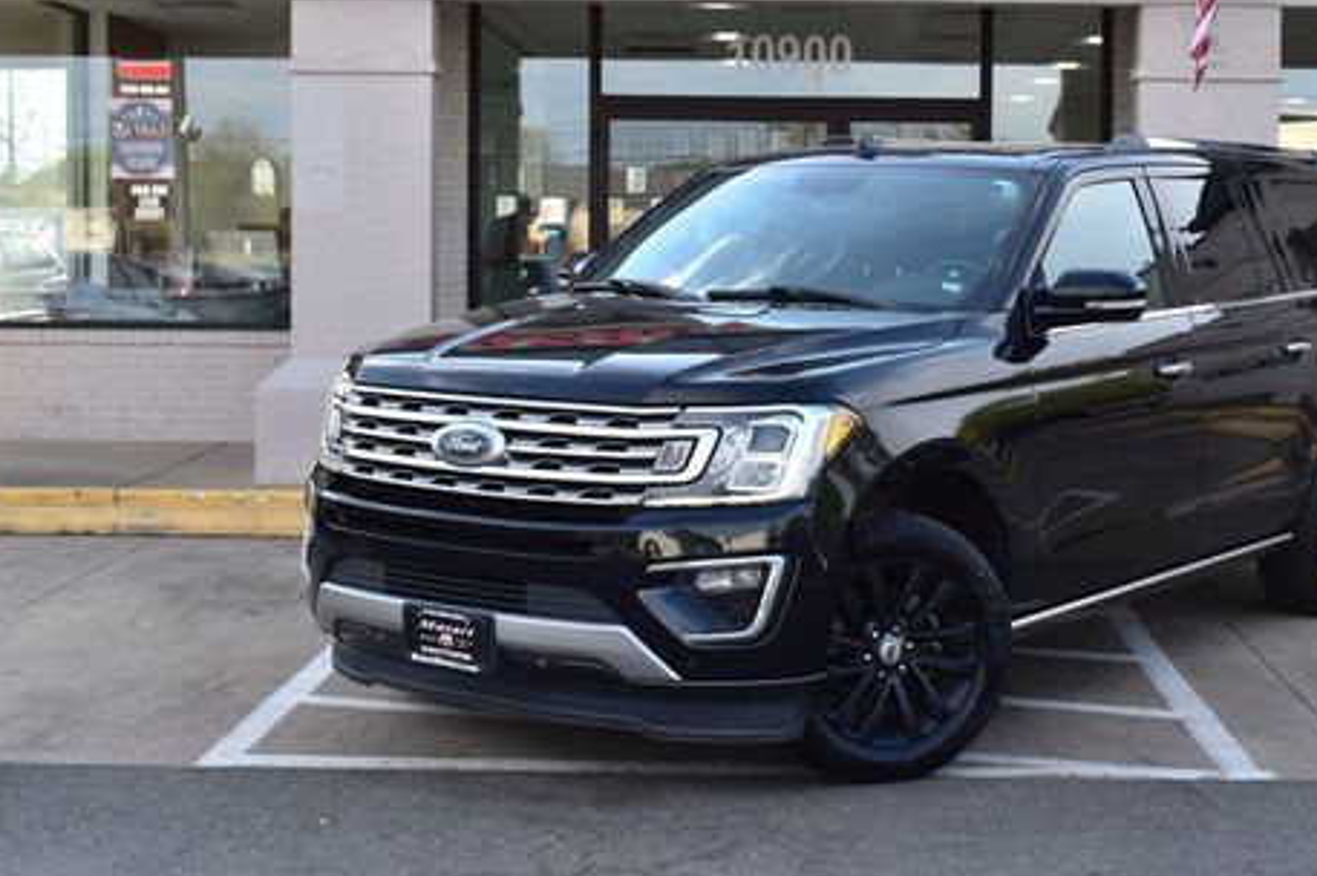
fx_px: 2303
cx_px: 804
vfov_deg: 21.5
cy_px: 383
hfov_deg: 31.8
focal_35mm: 63
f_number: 10
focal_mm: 30
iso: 400
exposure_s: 1/250
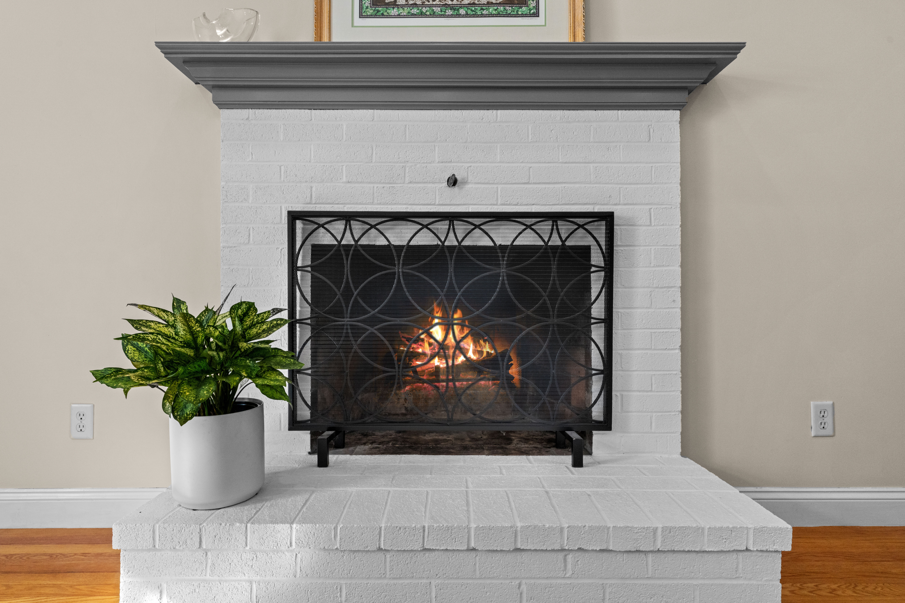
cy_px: 302
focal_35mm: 20
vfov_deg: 63.0
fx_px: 493
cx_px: 452
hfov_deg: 85.1
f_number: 11
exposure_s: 1/30
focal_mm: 19.6
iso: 1600
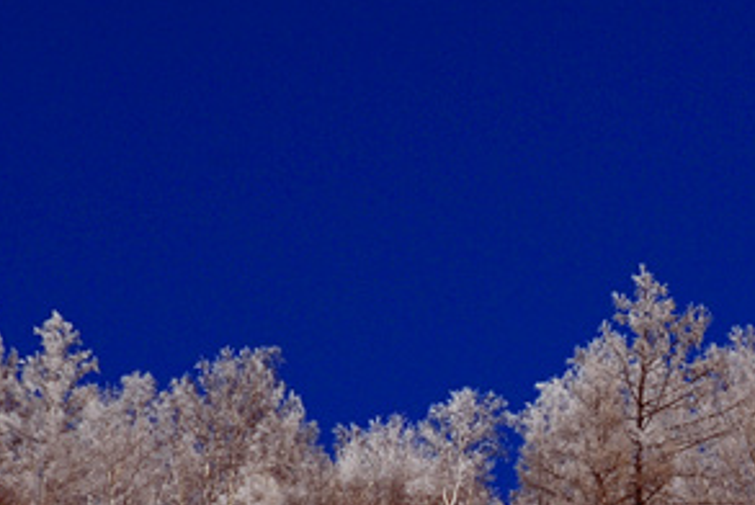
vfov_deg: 3.5
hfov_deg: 5.3
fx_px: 8174
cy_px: 617
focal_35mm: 389
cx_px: 971
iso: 100
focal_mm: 95
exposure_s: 1/500
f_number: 11
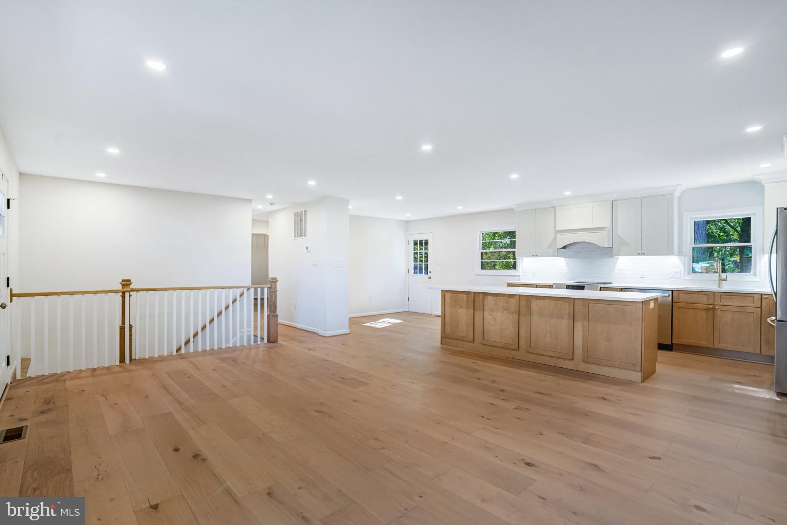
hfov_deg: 96.7
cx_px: 394
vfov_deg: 73.8
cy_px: 262
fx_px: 350
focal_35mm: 16
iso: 1250
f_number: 8
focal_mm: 16
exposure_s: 1/80
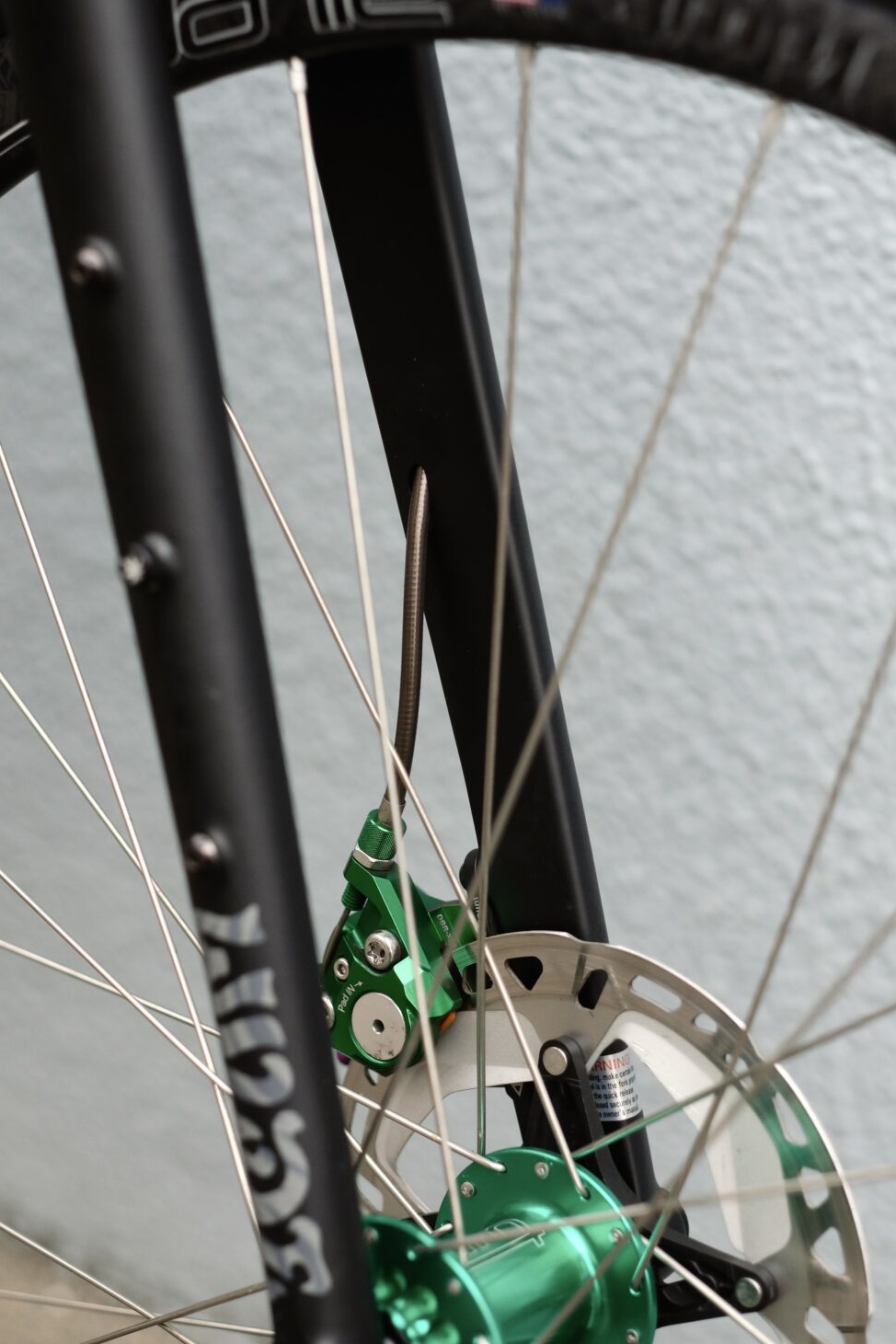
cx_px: 418
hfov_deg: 14.9
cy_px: 651
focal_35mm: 92
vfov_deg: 22.1
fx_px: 3434
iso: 800
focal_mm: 56
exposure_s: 1/2500
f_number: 2.5
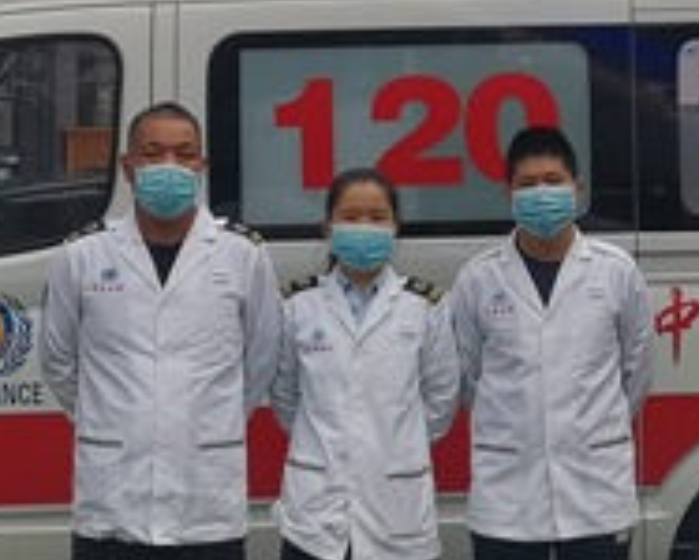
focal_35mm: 137
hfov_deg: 13.9
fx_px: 2837
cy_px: 52
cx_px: 632
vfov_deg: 11.2
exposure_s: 1/100
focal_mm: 5.5
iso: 80
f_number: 1.8
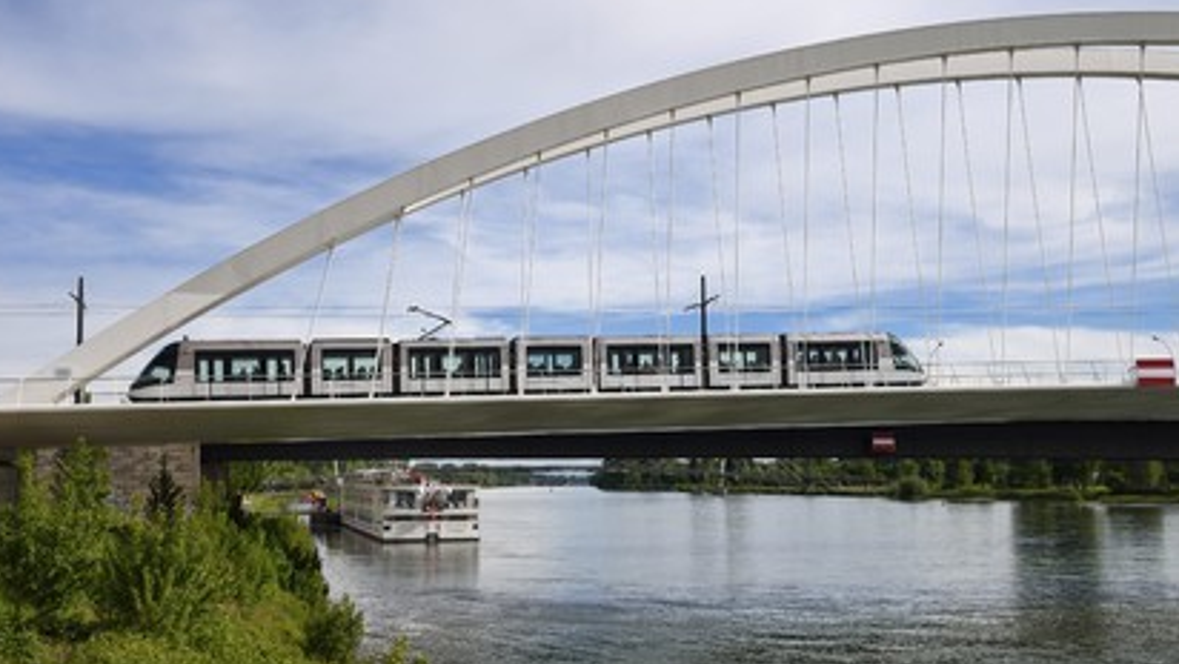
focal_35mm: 47
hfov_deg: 43.7
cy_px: 343
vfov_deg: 25.5
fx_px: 1470
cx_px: 581
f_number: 8
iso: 200
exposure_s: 1/640
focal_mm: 44
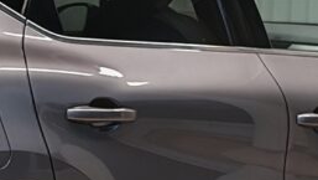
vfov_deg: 7.8
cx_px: 38
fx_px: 1316
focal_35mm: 156
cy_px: 156
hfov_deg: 13.7
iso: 80
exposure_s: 1/50
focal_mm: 5.4
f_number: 1.6
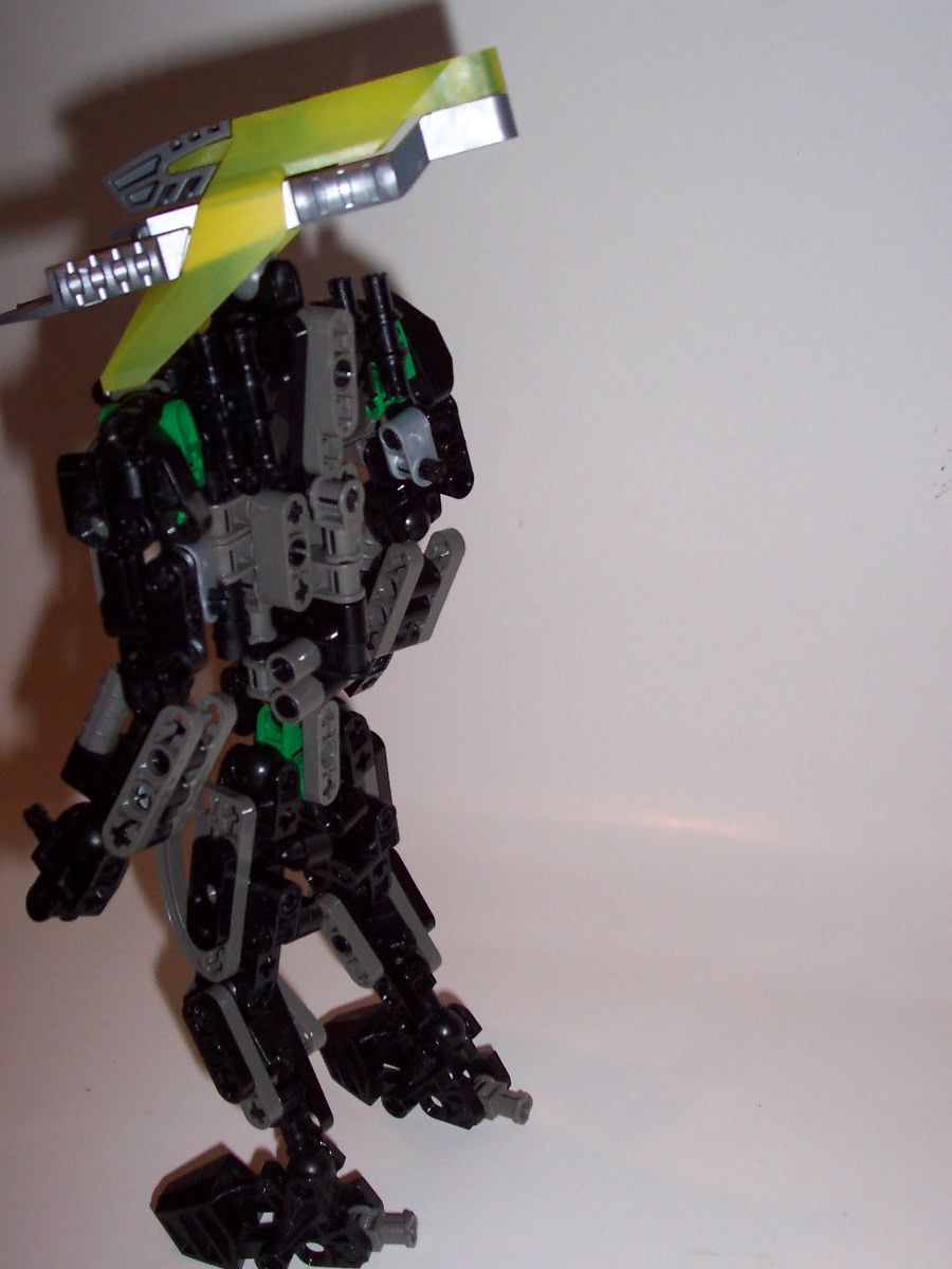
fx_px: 1687
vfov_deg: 41.2
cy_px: 634
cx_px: 476
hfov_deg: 31.5
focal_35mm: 46
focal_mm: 7
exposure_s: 1/60
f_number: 3
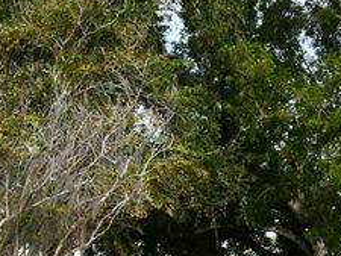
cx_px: -86
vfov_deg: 11.6
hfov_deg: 15.0
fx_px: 1242
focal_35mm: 126
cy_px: 282
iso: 160
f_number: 8
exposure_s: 1/250
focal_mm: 23
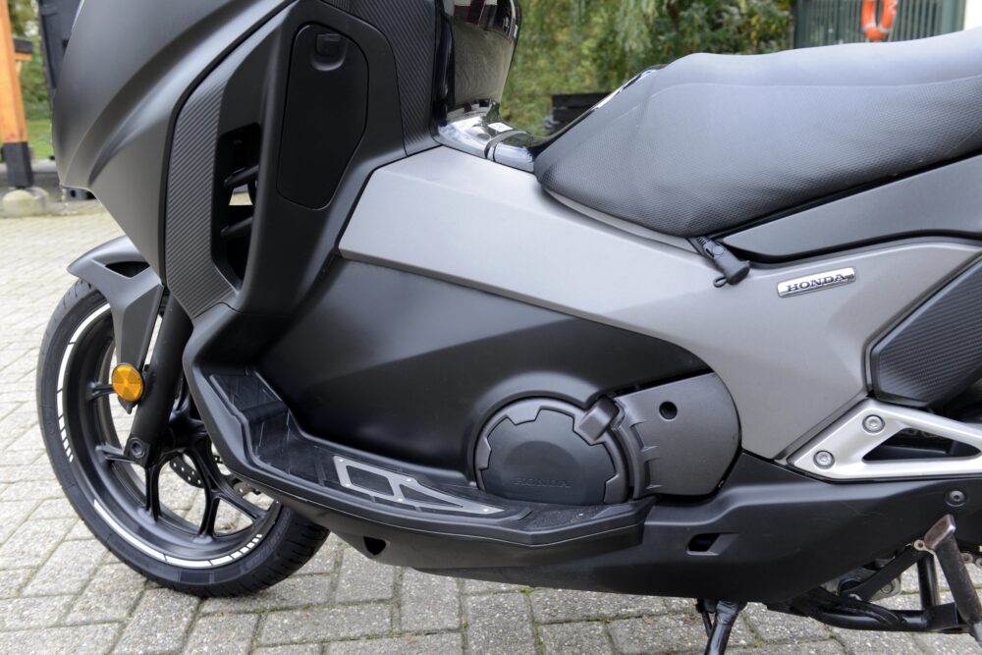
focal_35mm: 36
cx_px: 491
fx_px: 982
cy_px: 328
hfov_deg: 53.1
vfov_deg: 36.9
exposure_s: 1/100
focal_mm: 36
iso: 640
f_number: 5.6
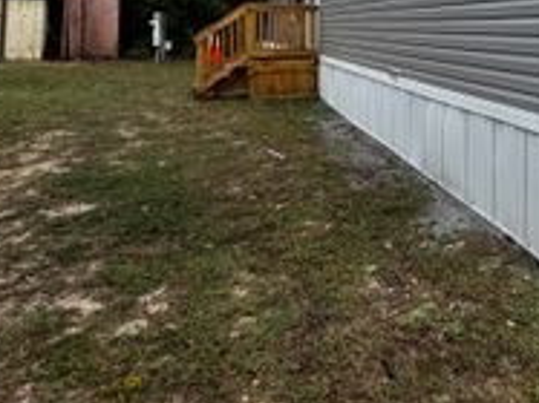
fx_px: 467
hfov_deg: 52.6
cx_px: 487
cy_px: 35
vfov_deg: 42.6
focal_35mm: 30
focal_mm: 2.22
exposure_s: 1/515
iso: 40
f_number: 2.2
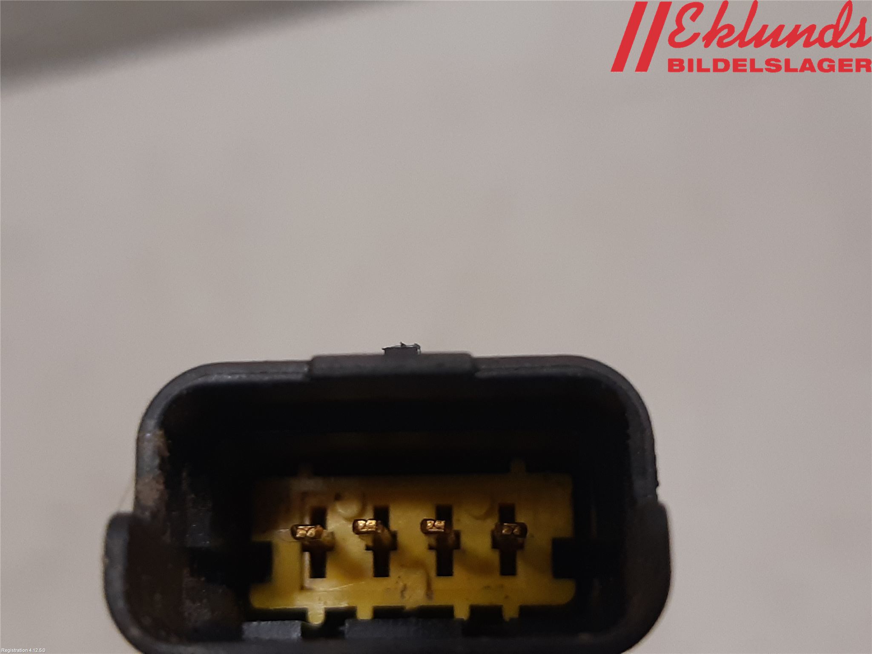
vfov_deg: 53.1
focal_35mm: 26
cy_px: 327
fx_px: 655
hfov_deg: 67.3
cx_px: 436
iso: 125
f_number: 1.7
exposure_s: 1/50
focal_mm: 3.93
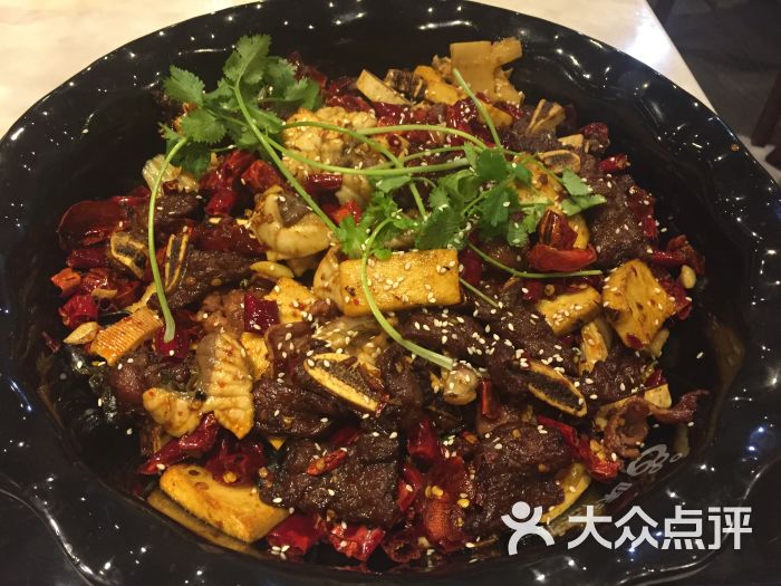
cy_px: 293
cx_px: 390
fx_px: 654
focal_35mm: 29
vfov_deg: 48.2
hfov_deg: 61.7
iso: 250
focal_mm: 4.15
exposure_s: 1/25
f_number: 2.2
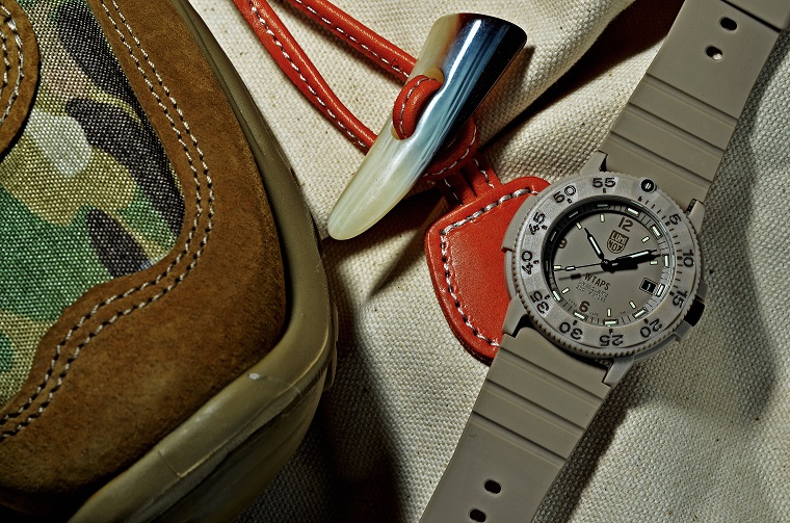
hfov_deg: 22.7
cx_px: 395
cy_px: 262
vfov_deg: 15.1
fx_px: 1970
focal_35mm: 90
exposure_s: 1/100
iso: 100
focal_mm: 60
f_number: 14
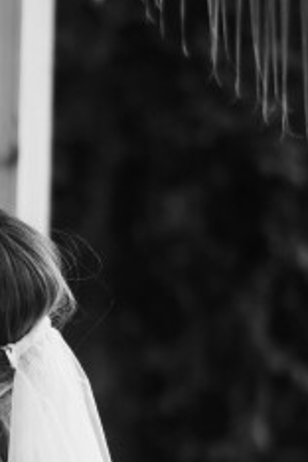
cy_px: 533
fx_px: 3503
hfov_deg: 4.9
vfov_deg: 7.5
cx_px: -376
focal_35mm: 273
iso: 200
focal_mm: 50
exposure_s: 1/400
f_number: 1.4
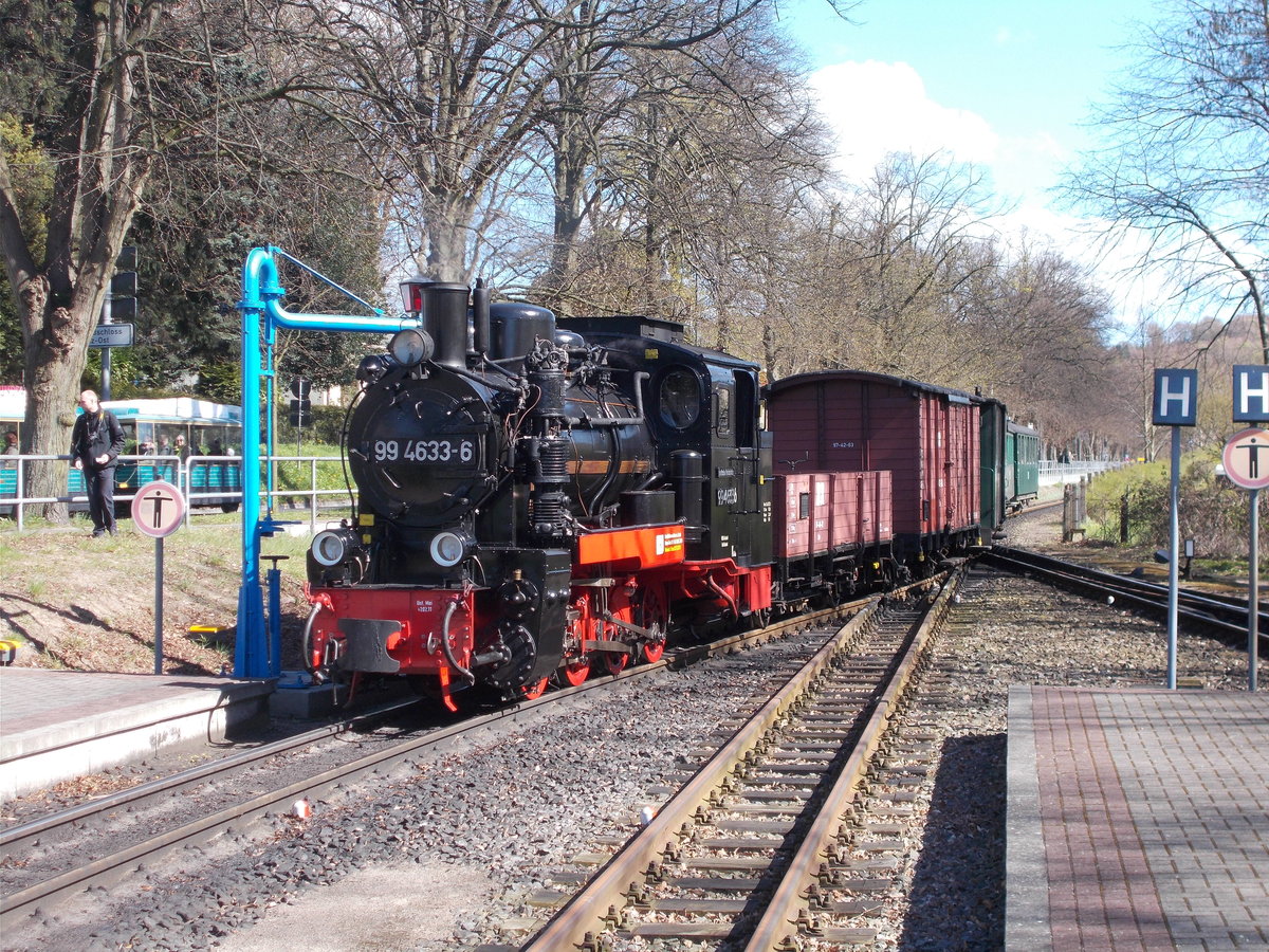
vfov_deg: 22.3
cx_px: 634
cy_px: 476
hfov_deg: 29.4
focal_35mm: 66
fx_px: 2420
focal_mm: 11.8
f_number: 5.3
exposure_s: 1/125
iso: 80
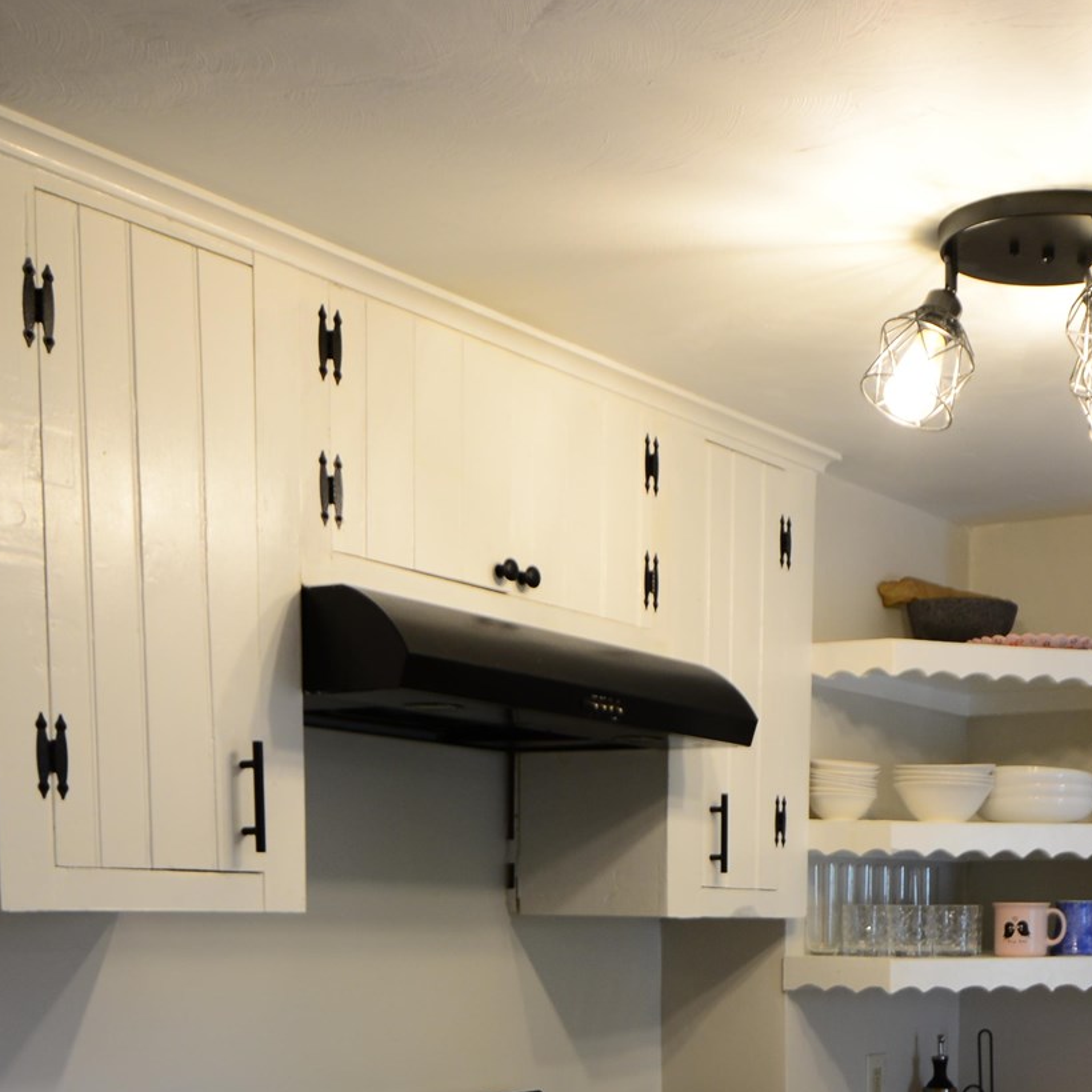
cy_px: 1120
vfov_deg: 30.7
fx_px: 1820
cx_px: 853
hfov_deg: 32.6
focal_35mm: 51
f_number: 4
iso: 200
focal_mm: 16
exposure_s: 1/30
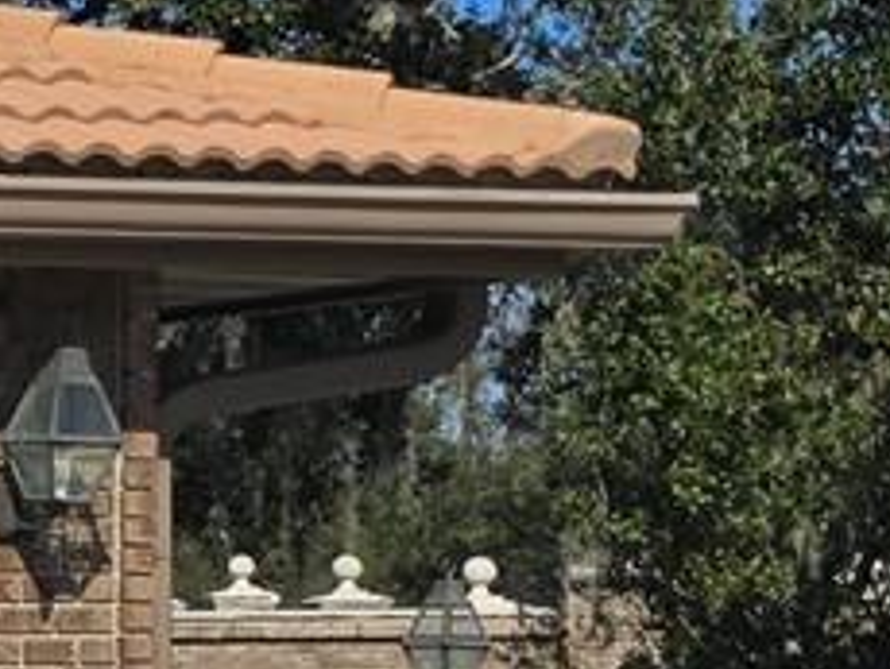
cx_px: -1710
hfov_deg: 9.7
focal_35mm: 160
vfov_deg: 9.2
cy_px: 831
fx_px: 4118
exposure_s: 1/1513
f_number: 1.7
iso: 12
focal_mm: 6.3
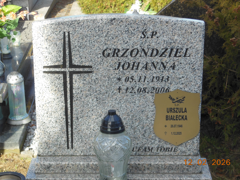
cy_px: 90
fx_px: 603
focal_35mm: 87
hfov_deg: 22.5
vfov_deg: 17.0
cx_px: 120
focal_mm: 15.5
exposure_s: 1/250
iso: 125
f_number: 4.6
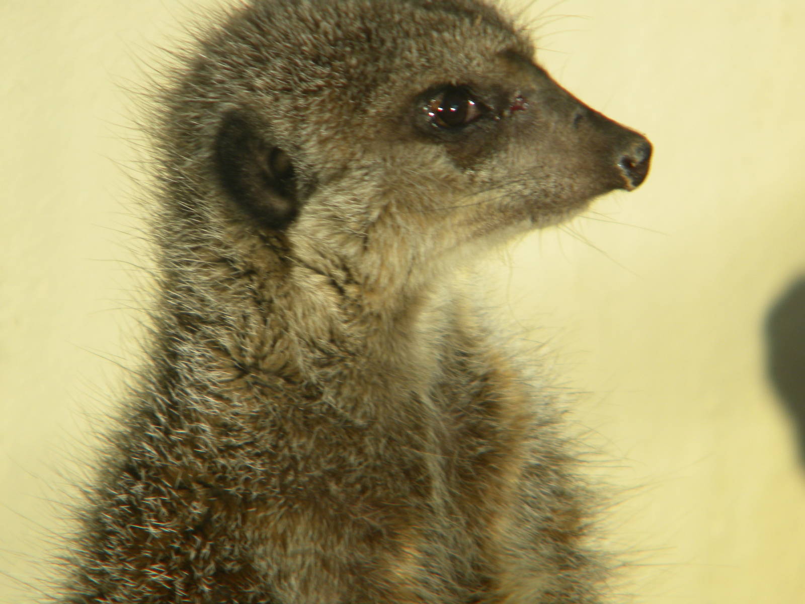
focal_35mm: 414
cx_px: 402
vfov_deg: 3.6
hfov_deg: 4.8
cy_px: 302
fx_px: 9628
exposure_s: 1/250
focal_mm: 75
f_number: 5.4
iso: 86
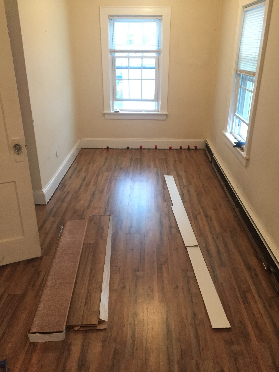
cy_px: 186
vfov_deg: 61.7
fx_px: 312
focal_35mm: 29
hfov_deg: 48.2
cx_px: 140
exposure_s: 1/30
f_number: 2.2
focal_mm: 4.15
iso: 250
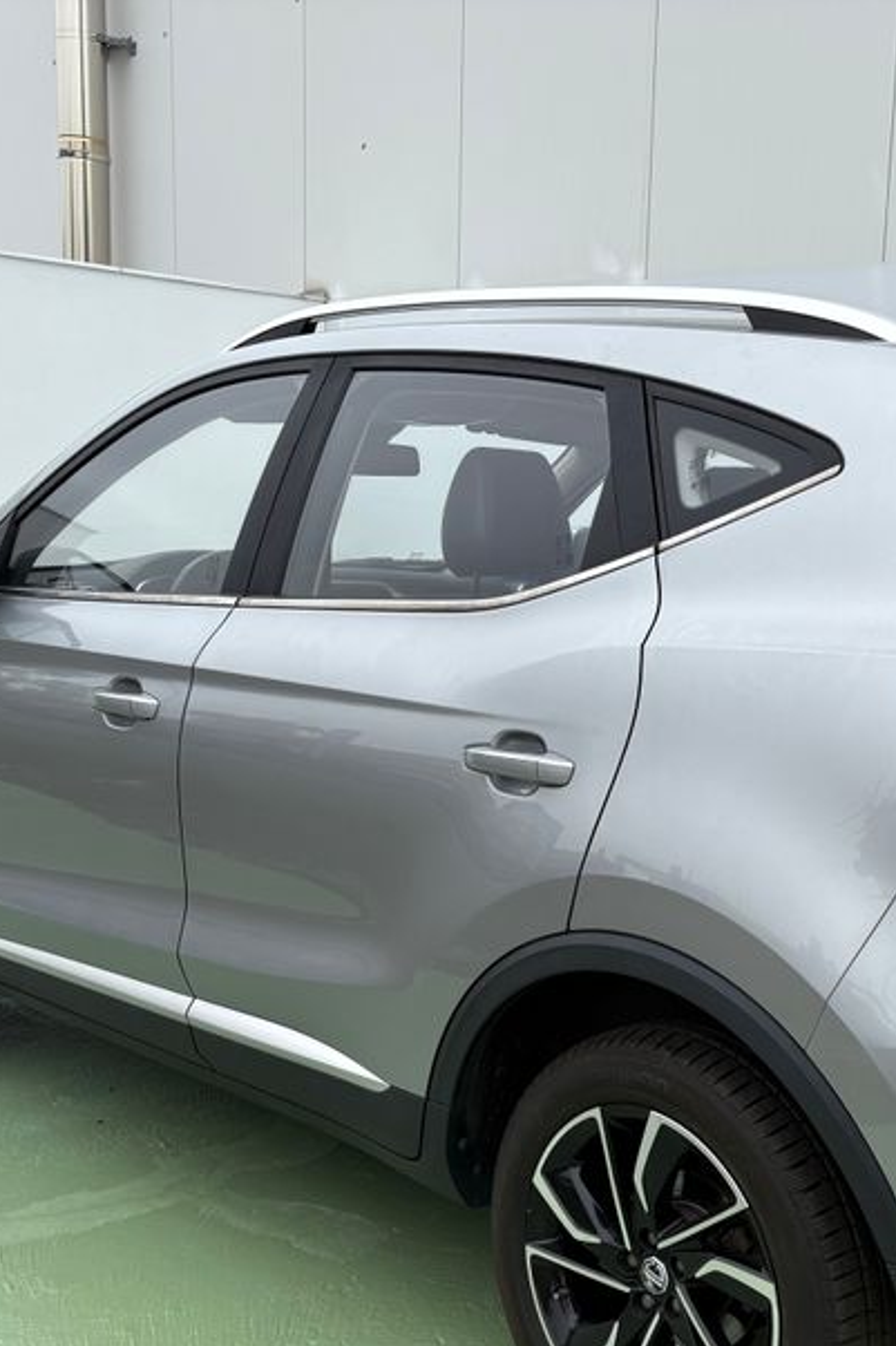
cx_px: 735
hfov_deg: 28.5
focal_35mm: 46
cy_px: 852
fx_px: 1718
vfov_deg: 42.4
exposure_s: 1/701
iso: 50
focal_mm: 5.96
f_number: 1.6
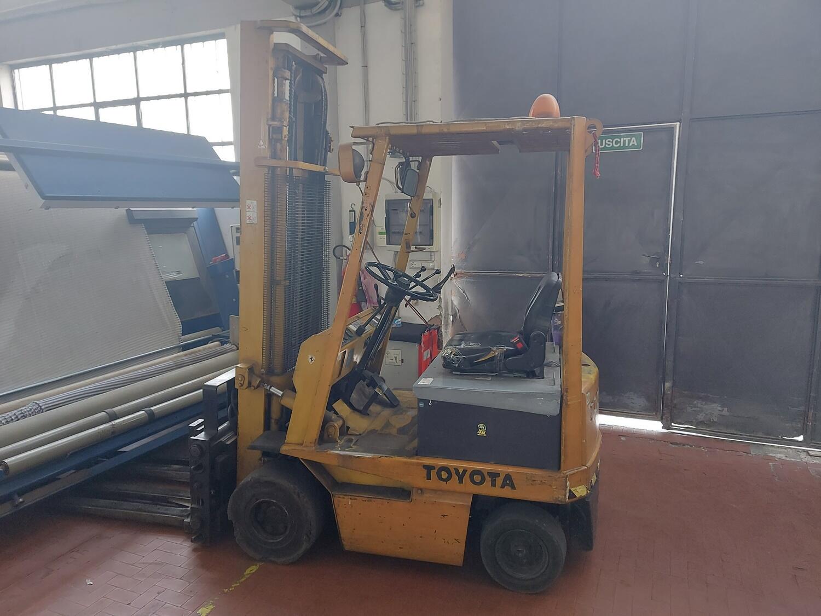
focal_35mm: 24
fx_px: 569
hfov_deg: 71.6
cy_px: 308
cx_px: 410
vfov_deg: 56.8
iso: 320
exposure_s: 1/33
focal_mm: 5.23
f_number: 1.8
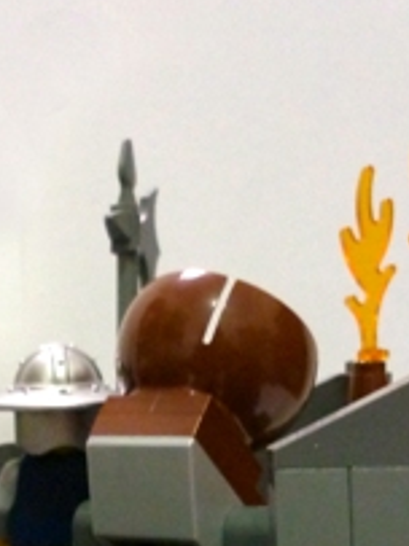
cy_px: 705
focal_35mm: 104
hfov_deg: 14.0
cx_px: 22
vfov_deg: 17.7
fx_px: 1640
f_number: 2.8
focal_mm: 5.5
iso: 400
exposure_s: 1/8
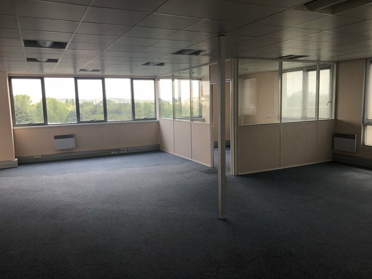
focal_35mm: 29
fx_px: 312
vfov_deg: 48.2
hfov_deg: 61.7
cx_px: 186
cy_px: 140
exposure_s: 1/100
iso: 40
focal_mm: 3.99
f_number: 1.8
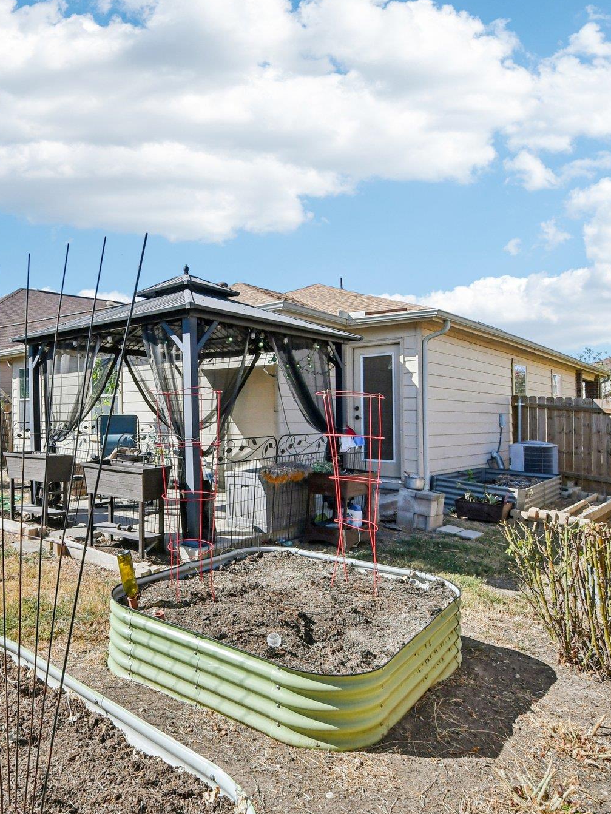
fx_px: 518
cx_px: 195
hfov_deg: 59.4
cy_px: 407
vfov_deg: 76.4
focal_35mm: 22
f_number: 8
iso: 400
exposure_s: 1/1000
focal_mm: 10
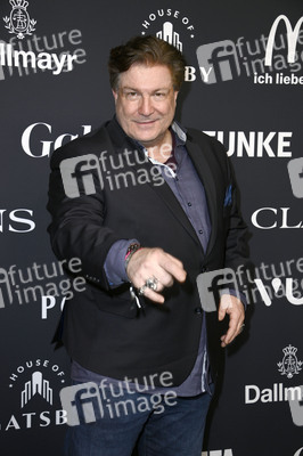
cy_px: 228
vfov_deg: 35.7
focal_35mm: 56
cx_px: 152
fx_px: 708
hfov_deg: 24.2
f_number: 5.6
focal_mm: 56
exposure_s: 1/250
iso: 500
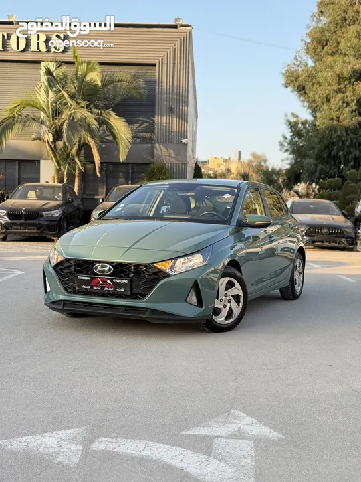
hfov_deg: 30.3
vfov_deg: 39.7
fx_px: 667
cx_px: 180
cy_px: 241
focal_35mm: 48
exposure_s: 1/499
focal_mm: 6.76
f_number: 1.78
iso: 100
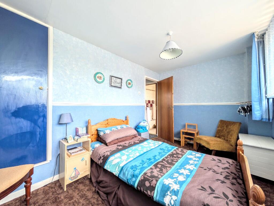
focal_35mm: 12
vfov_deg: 94.6
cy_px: 103
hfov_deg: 110.5
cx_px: 137
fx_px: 95
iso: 75
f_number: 1.7
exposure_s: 1/57.6
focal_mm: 2.02
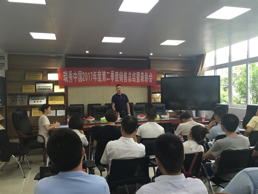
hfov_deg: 61.7
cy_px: 97
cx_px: 129
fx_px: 216
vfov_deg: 48.2
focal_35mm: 29
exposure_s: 1/33
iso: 64
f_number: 2.2
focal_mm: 4.15
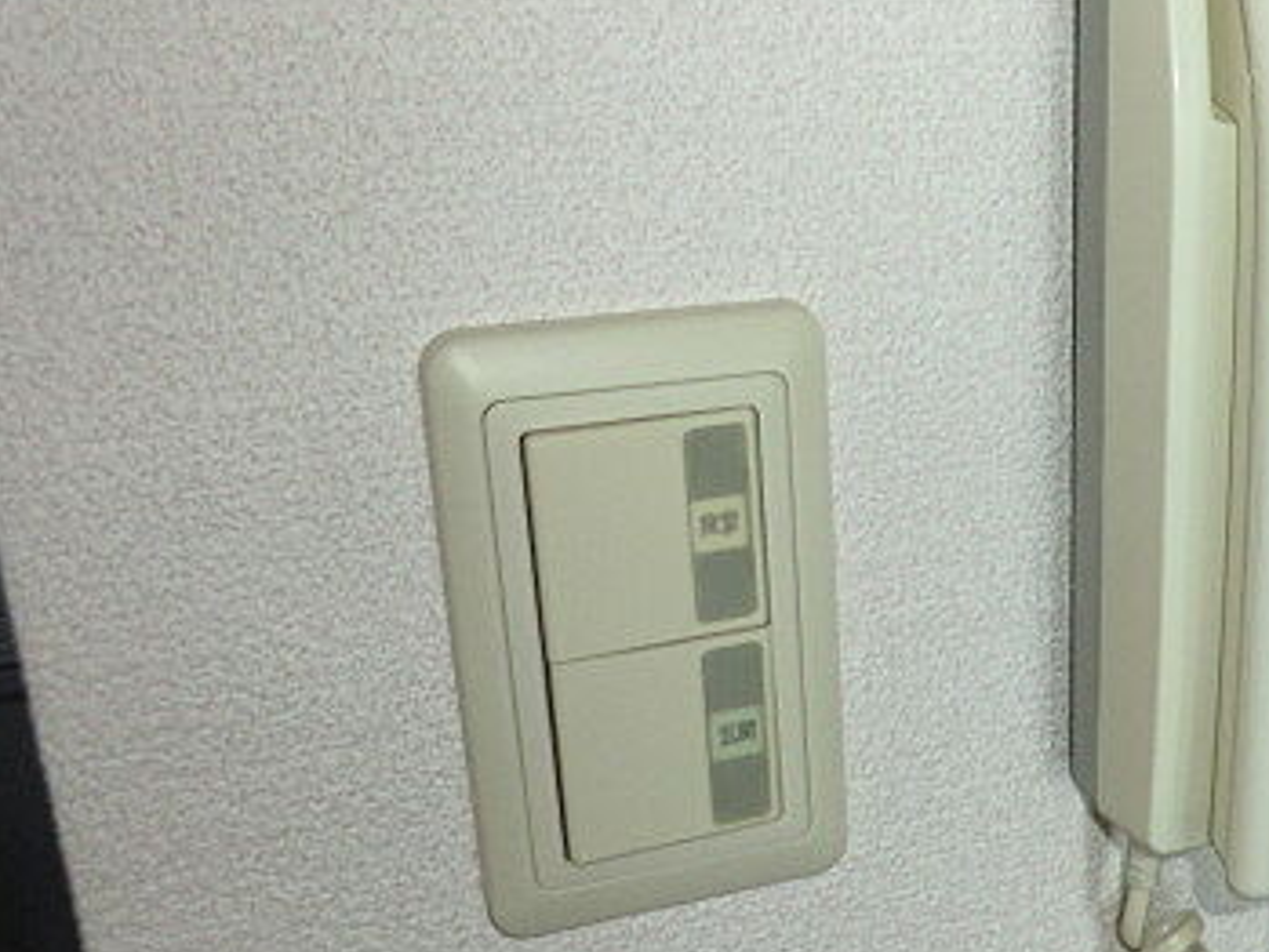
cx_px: 1091
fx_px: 1614
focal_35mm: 44
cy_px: 476
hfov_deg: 40.4
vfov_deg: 32.9
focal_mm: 4.3
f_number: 3.2
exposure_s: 1/60
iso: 200
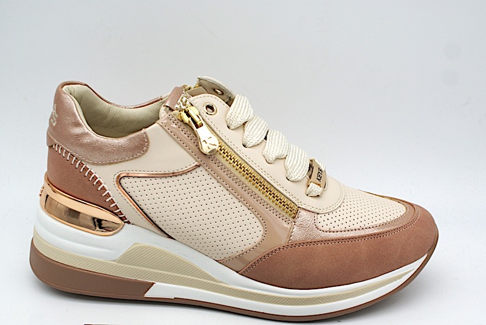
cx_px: 243
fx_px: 568
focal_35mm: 42
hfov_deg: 46.4
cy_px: 162
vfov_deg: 32.0
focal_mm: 28
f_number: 5.6
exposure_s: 1/250
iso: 100
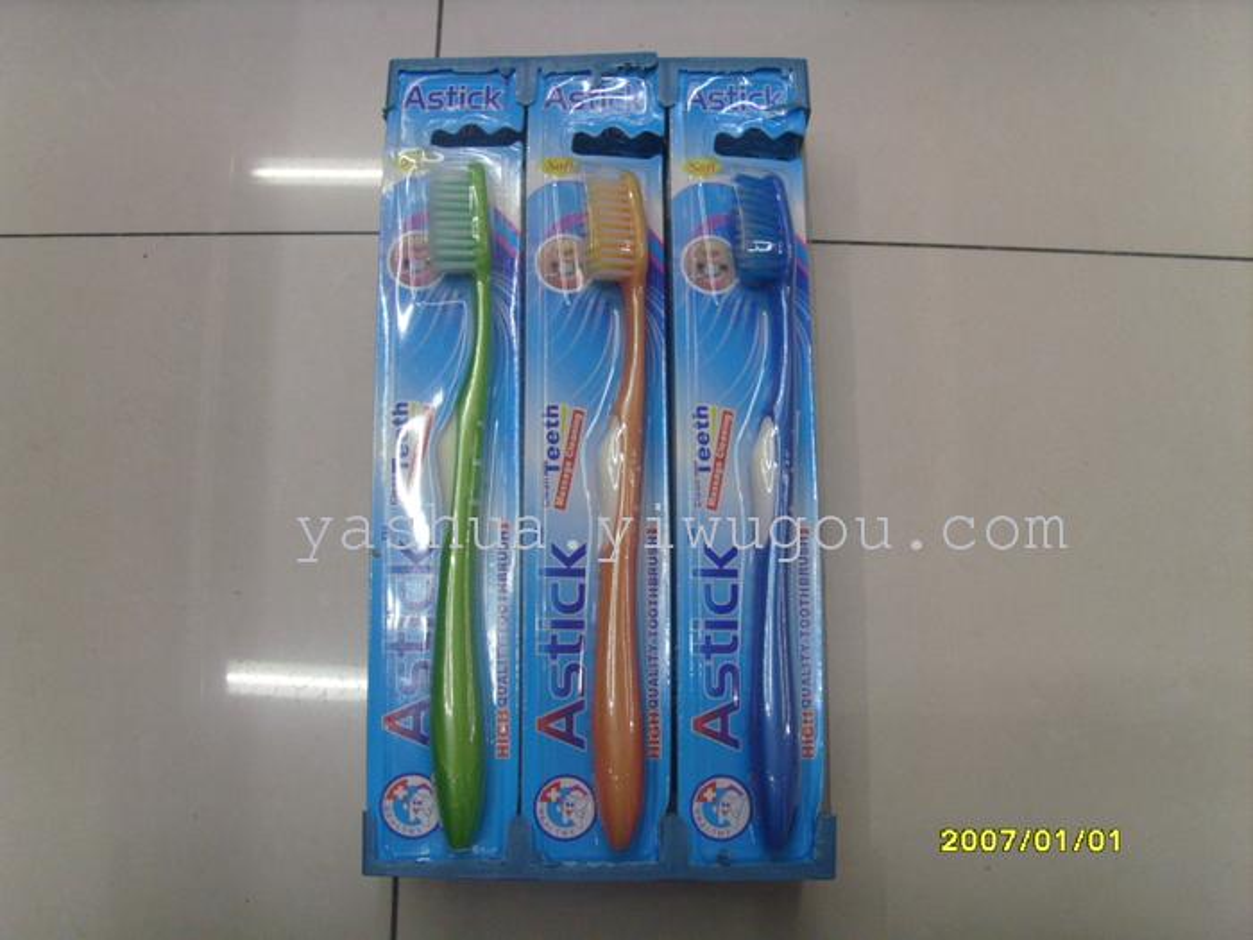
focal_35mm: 36
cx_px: 626
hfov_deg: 51.4
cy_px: 470
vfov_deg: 39.7
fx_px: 1303
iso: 200
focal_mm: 6
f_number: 3.5
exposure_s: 1/30
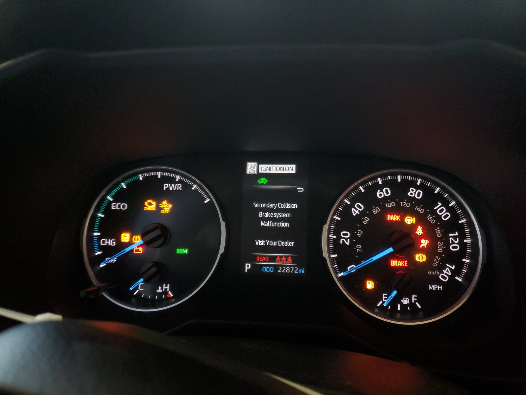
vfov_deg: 53.1
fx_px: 395
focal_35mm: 26
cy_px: 198
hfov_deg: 67.3
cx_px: 263
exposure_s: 1/50
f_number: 1.5
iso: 201
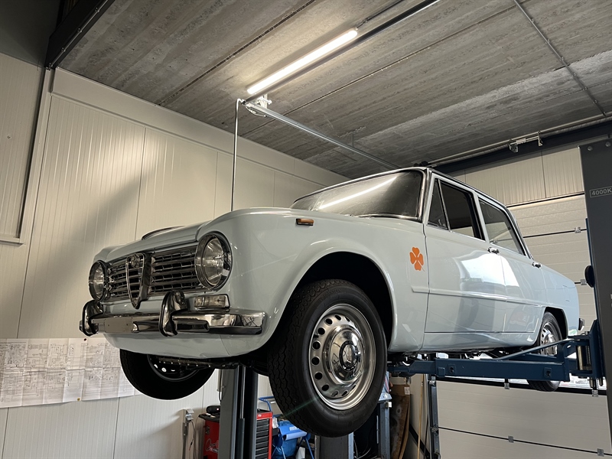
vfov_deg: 53.1
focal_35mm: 26
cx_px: 306
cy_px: 230
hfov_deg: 67.3
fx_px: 460
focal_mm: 5.1
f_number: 1.6
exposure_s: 1/50
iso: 125
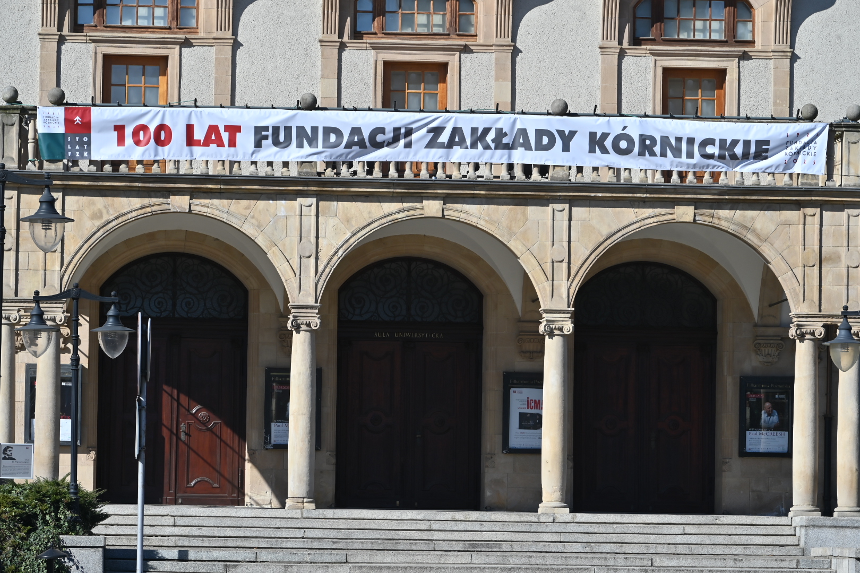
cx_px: 430
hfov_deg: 11.4
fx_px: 4300
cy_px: 286
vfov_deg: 7.6
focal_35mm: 180
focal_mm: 180
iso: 100
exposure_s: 1/250
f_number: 11
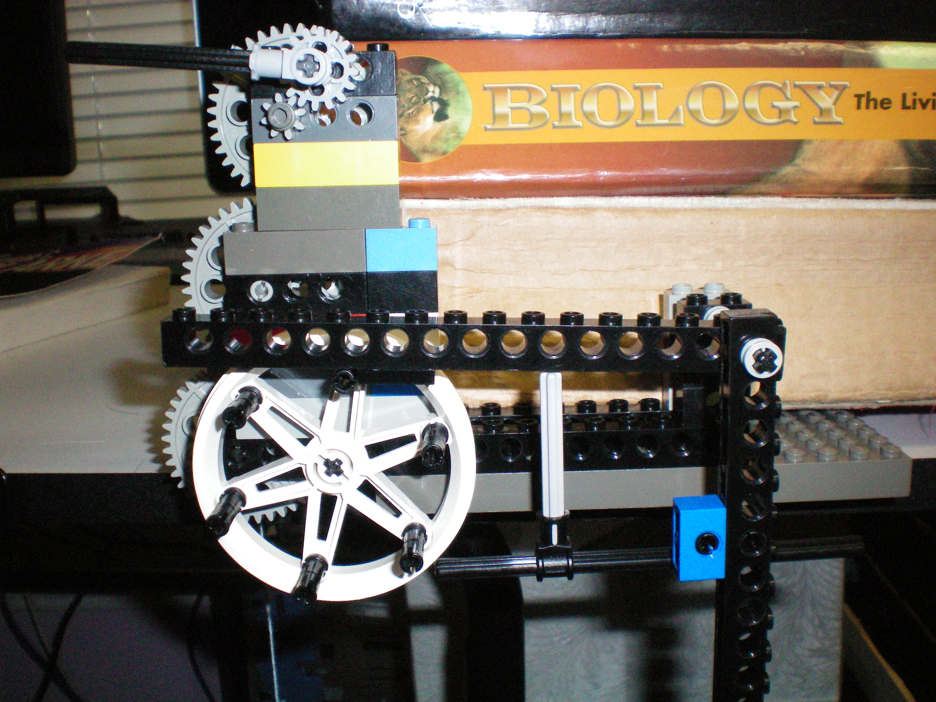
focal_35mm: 38
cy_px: 351
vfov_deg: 37.7
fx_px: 1028
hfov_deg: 49.0
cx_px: 468
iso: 400
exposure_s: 1/60
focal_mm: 6.3
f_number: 4.6
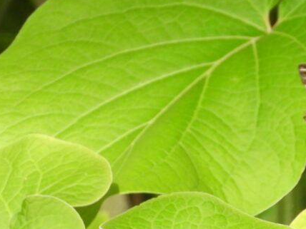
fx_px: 19669
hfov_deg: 0.9
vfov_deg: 0.7
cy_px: 265
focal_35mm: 2225
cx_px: 271
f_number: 5.6
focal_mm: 167
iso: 400
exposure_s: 1/125
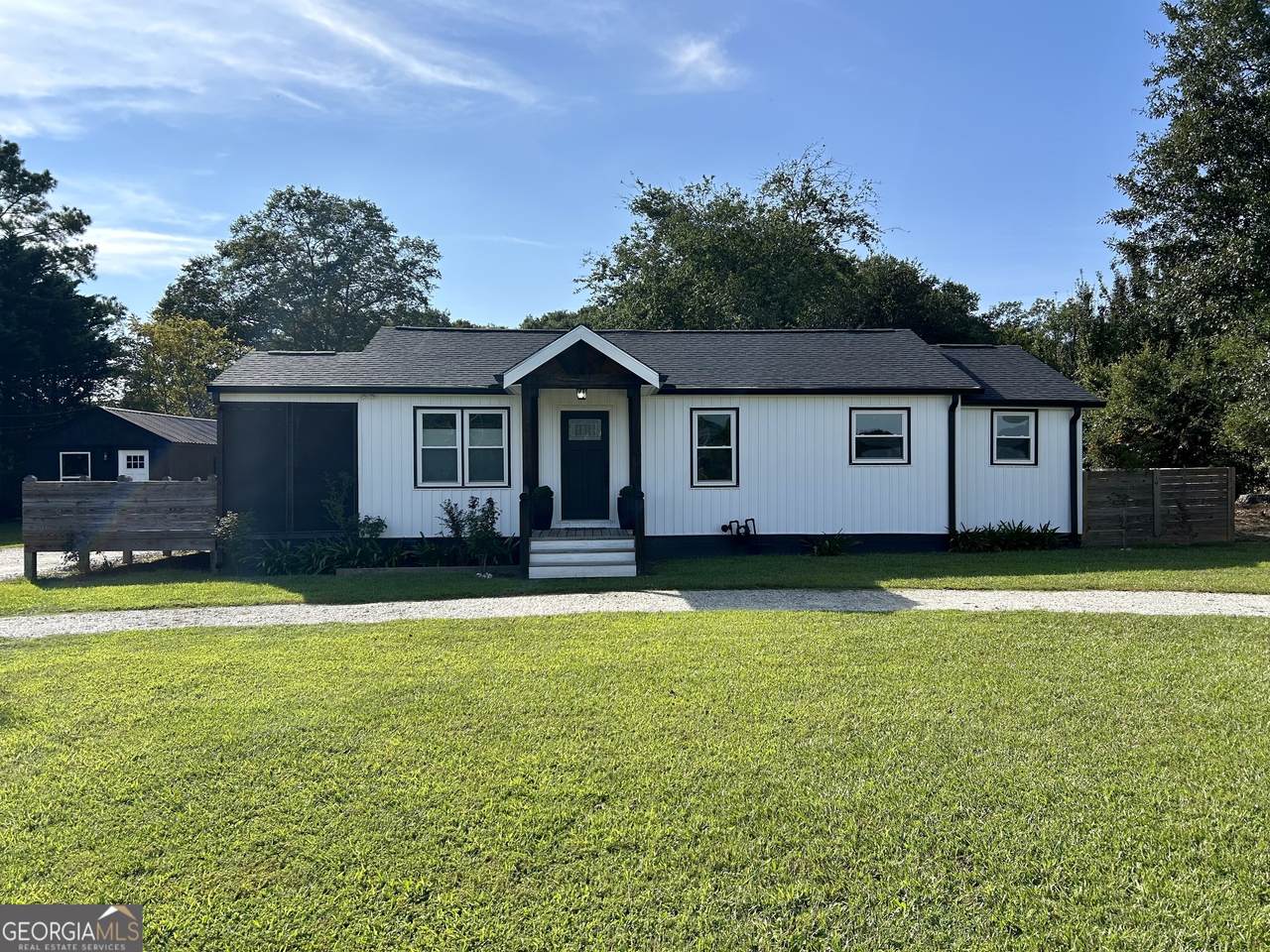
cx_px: 635
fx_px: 954
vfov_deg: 53.1
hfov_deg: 67.3
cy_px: 476
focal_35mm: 26
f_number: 1.5
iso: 50
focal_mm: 5.7
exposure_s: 1/3460
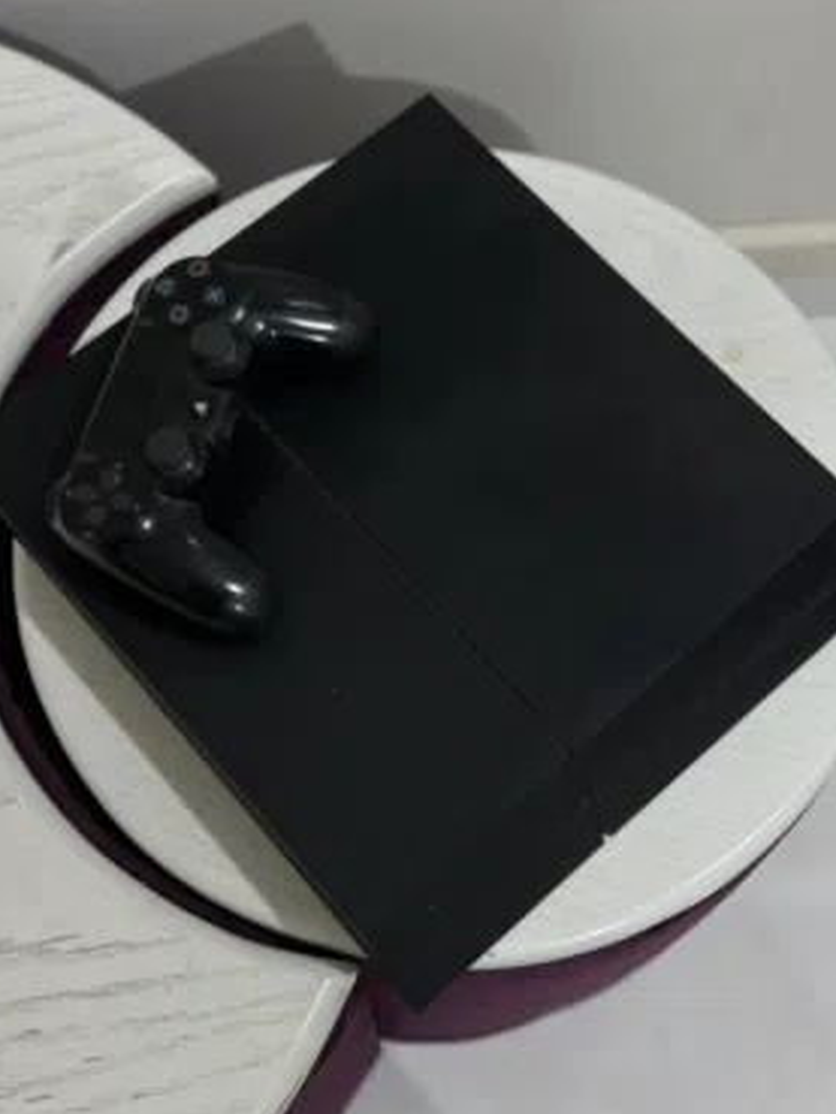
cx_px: 423
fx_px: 1673
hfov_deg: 28.0
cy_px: 519
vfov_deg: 36.8
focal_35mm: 52
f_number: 1.78
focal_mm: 6.86
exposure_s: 1/108
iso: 125
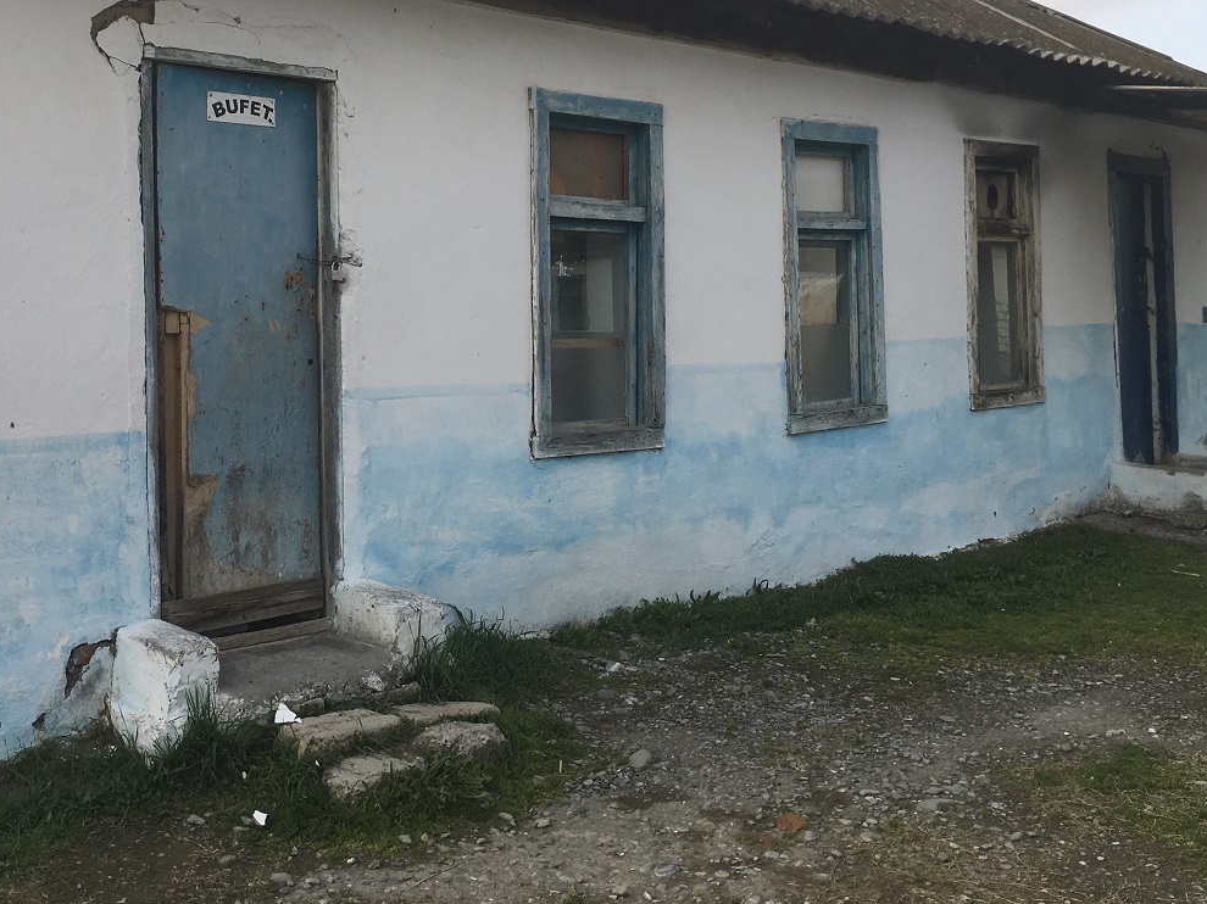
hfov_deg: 46.6
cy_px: 301
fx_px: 1394
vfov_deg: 35.6
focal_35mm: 40
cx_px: 492
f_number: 2.2
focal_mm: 4.15
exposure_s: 1/407
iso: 25
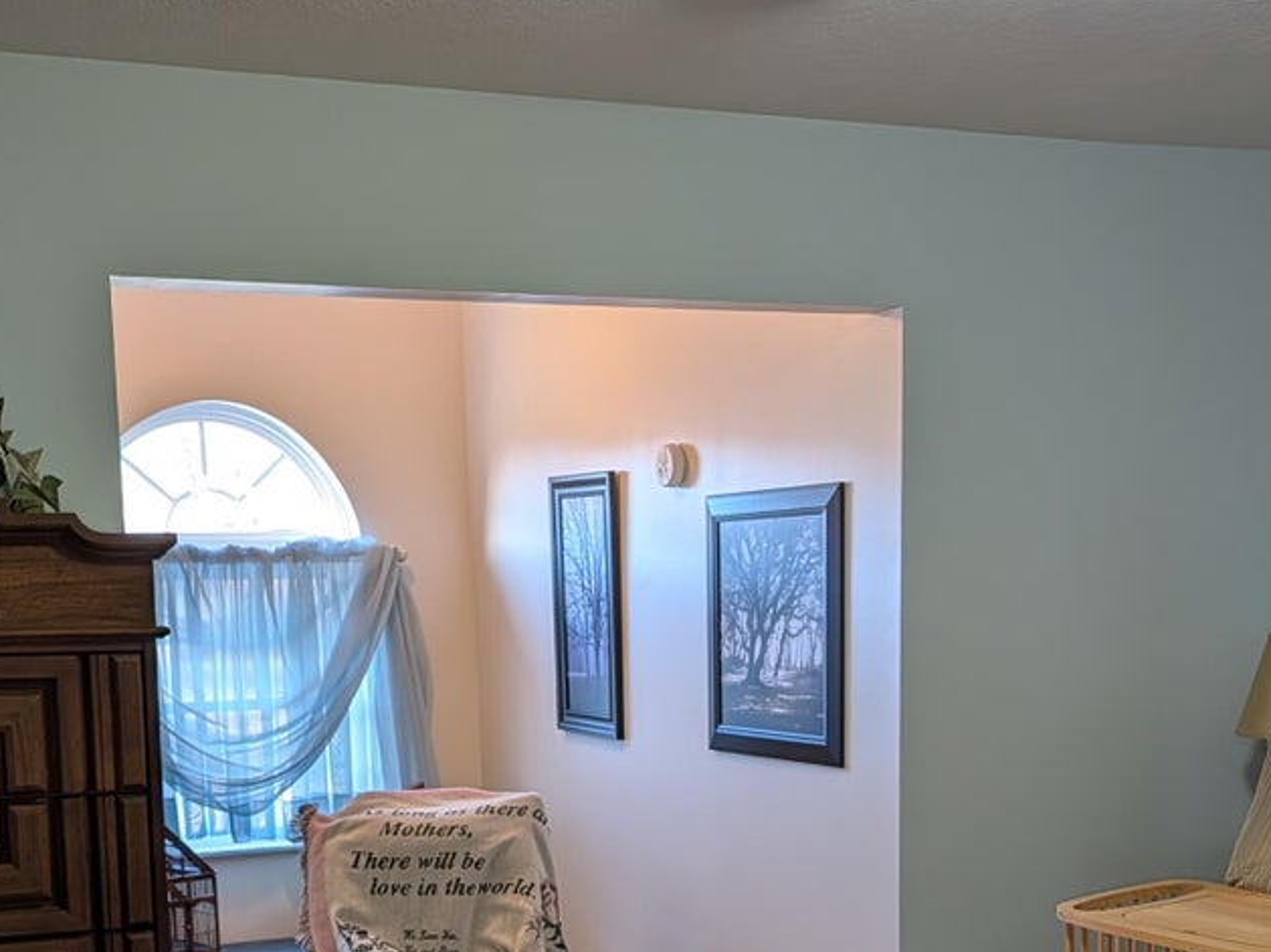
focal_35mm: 52
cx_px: 602
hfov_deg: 36.8
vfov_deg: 26.7
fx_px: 1908
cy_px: 914
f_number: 1.68
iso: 238
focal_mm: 6.9
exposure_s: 1/120
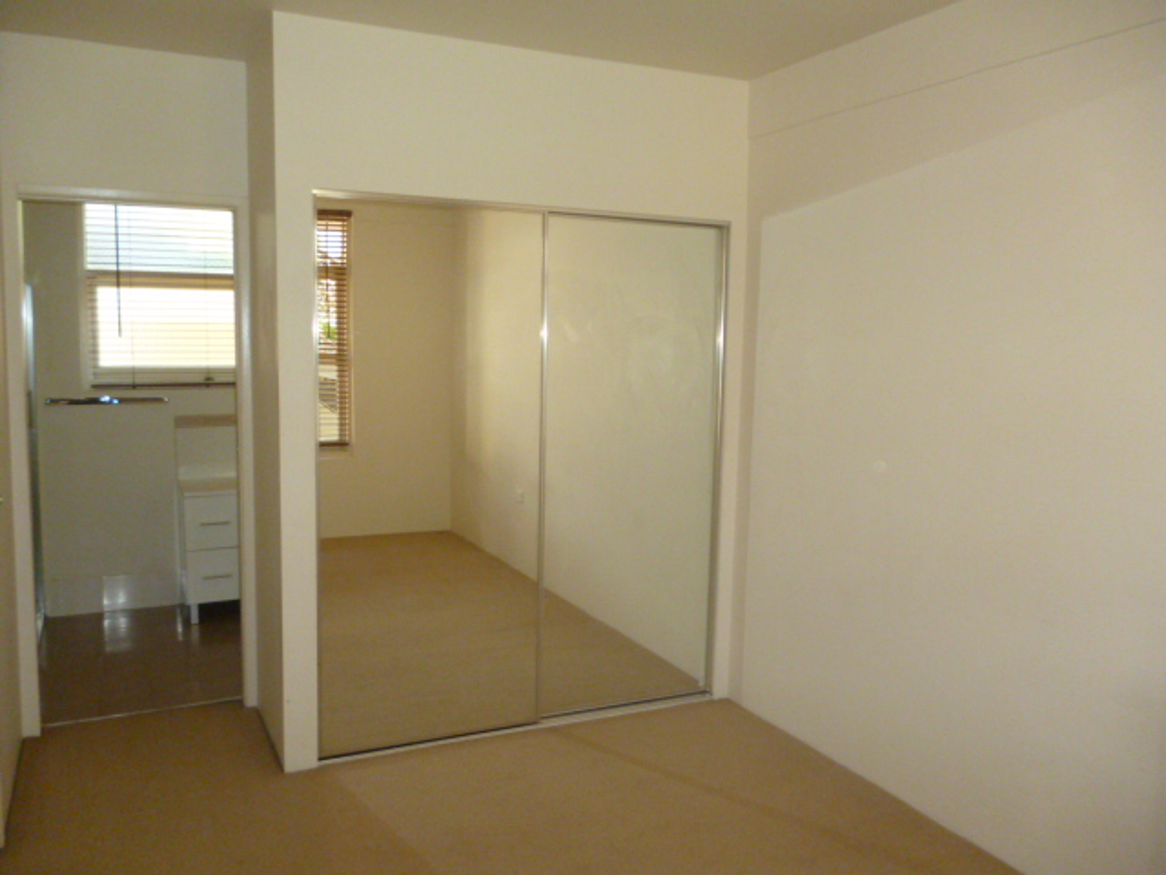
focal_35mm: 28
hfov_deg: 63.4
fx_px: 943
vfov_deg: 49.7
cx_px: 583
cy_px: 438
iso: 400
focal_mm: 5
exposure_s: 1/60
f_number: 3.1
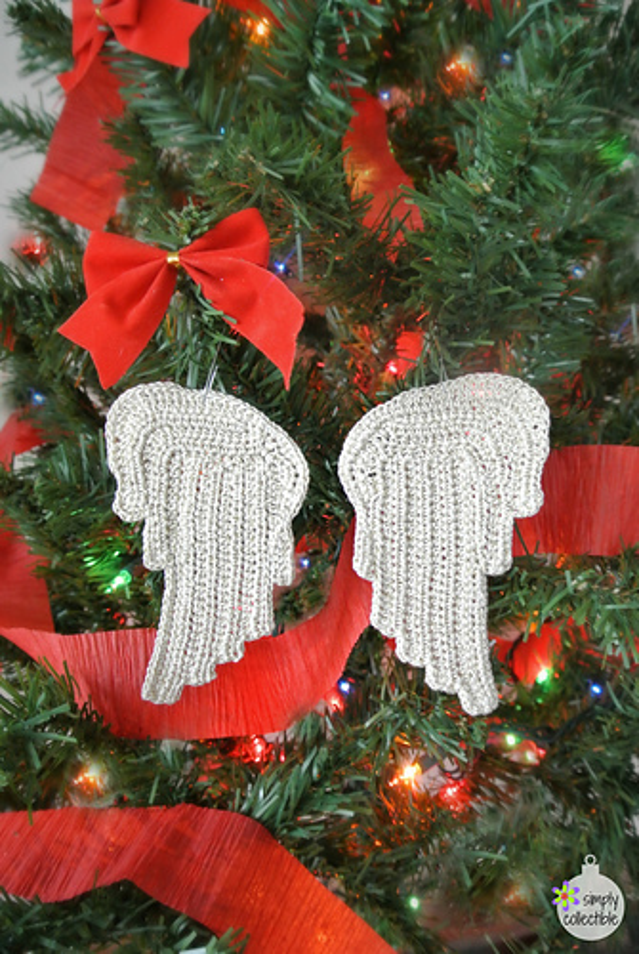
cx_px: 320
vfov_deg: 67.3
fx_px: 716
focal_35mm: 27
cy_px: 477
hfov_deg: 48.1
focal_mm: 10
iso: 800
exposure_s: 1/25
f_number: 3.5
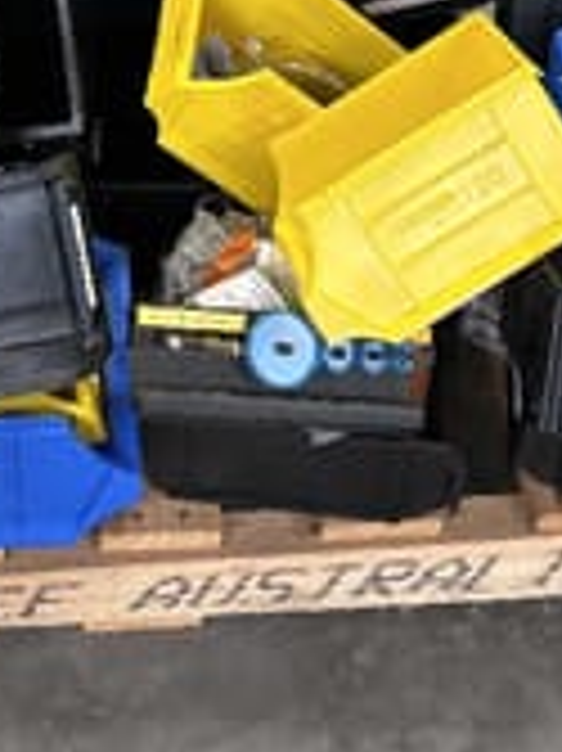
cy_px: 16
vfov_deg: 24.0
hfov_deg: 18.7
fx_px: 1691
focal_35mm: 78
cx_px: 121
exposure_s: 1/77
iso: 125
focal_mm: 5.7
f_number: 1.5
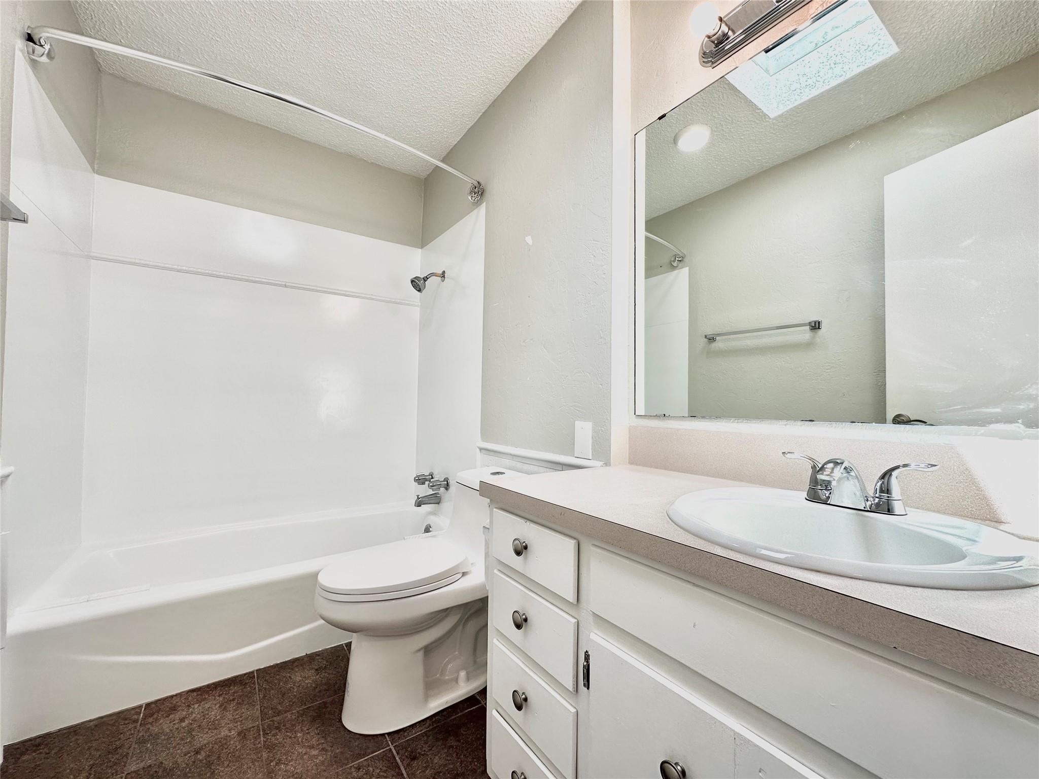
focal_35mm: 14
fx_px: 420
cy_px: 390
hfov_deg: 102.1
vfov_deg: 85.7
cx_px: 520
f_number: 2.2
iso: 40
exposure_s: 1/137
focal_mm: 2.22
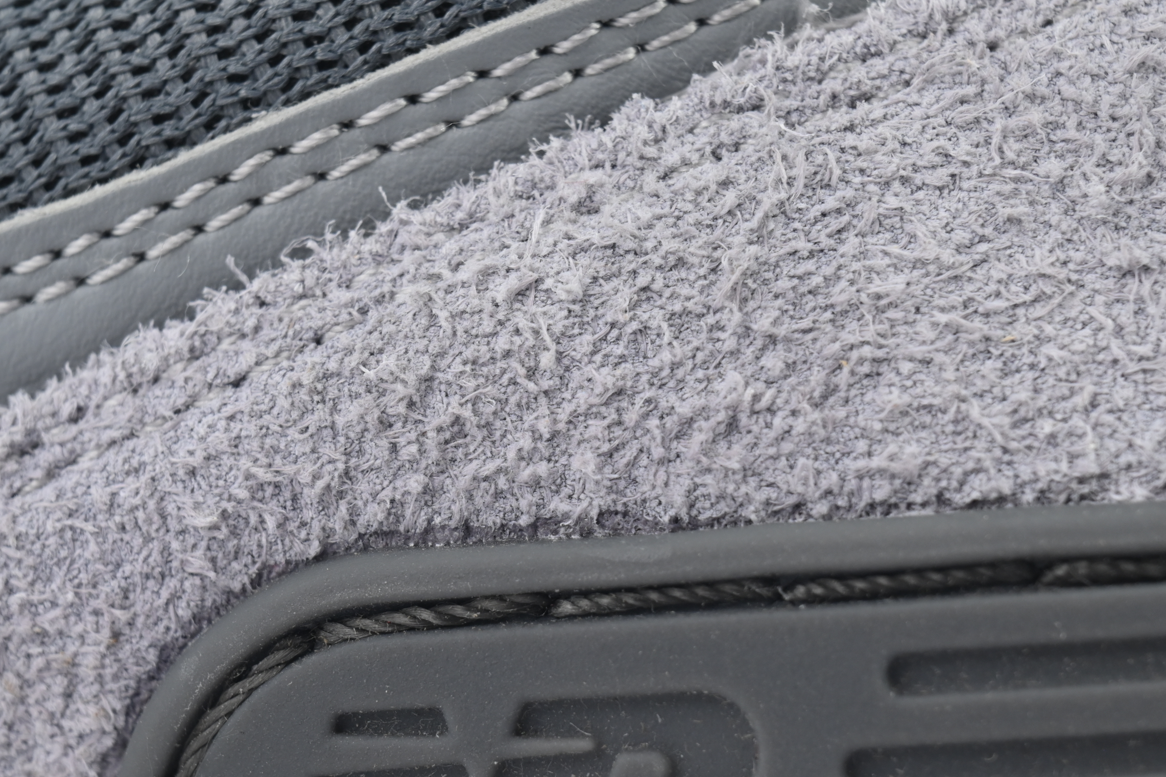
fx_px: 7028
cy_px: 482
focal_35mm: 217
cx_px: 564
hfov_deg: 9.5
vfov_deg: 6.3
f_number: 10
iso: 400
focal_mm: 120
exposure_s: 1/100
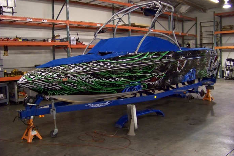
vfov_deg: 35.0
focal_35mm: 38
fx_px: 247
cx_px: 117
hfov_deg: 50.7
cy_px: 73
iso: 400
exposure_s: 1/30
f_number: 2.8
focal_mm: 5.85
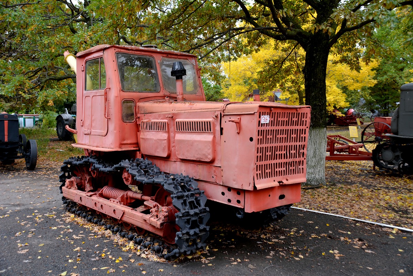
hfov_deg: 57.2
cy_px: 138
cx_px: 206
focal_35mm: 33
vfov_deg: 40.0
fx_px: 379
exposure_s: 1/125
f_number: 5.6
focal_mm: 22
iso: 220
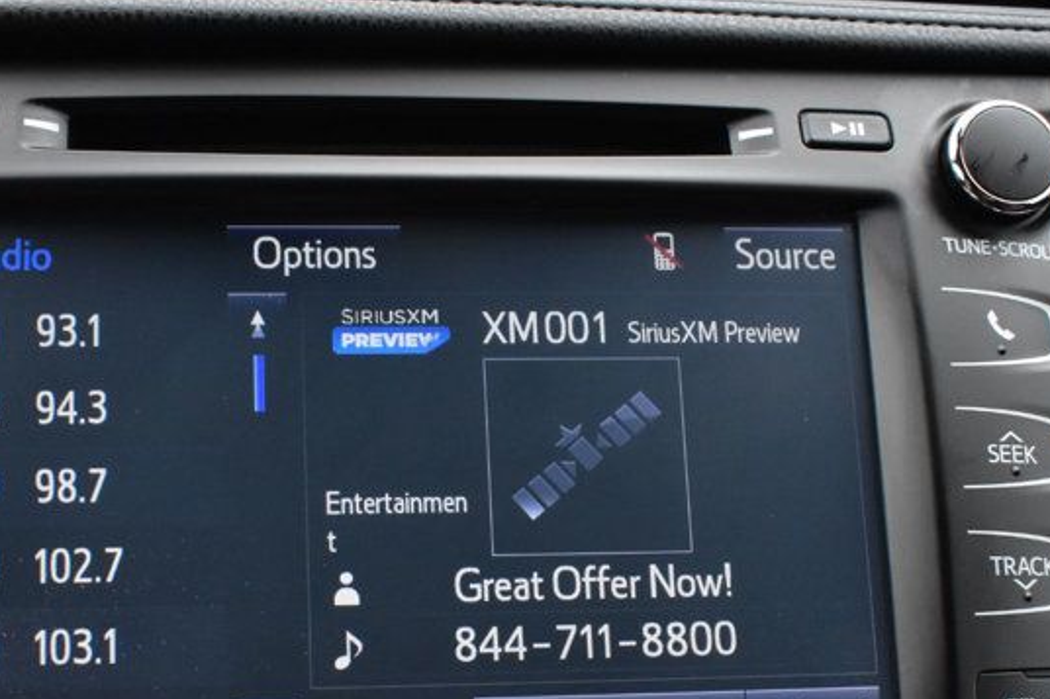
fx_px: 1837
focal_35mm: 63
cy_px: 495
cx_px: 417
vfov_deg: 21.4
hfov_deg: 31.8
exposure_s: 1/200
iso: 2500
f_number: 10
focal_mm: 22
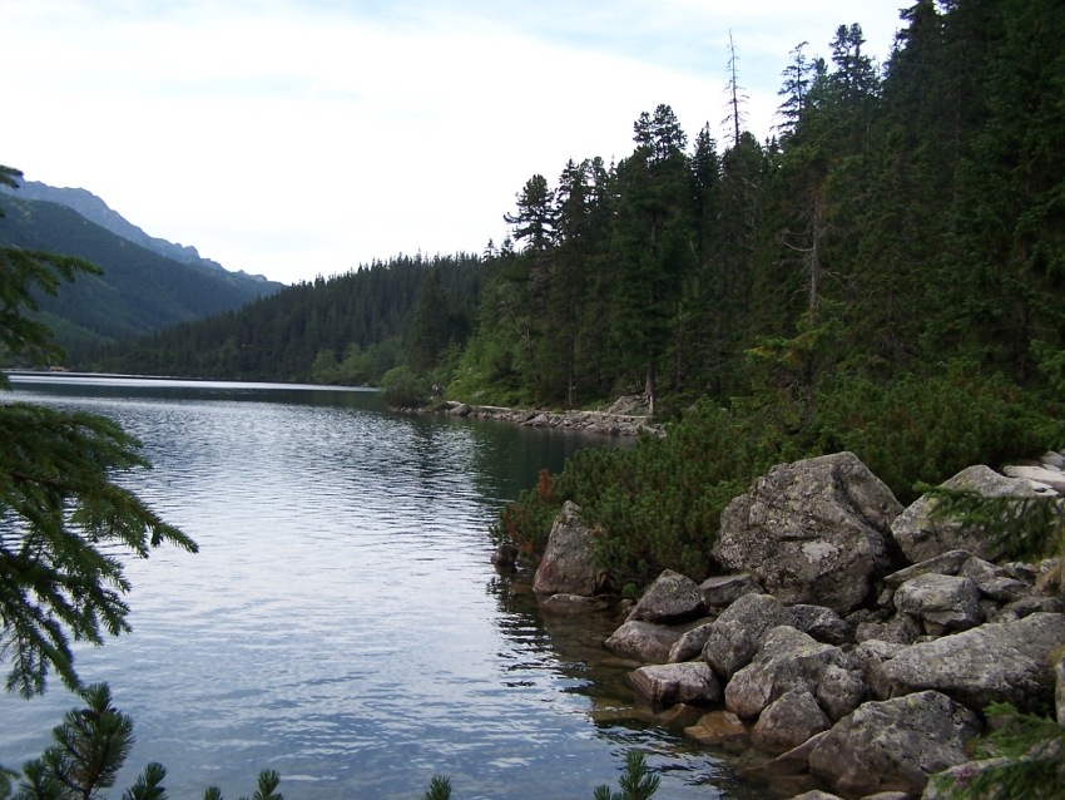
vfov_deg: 37.7
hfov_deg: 49.0
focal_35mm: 38
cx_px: 532
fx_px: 1169
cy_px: 400
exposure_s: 1/250
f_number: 2.8
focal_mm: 6.3
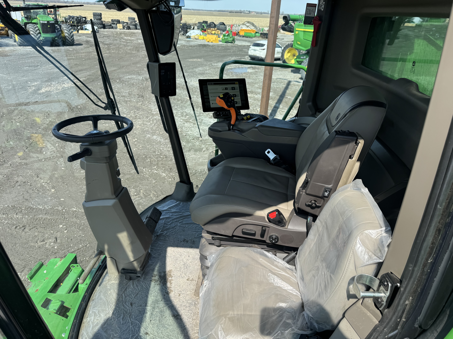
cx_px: 226
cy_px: 170
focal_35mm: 24
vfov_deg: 56.8
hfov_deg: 71.6
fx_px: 314
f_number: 1.78
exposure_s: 1/2252
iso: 80
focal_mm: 6.76
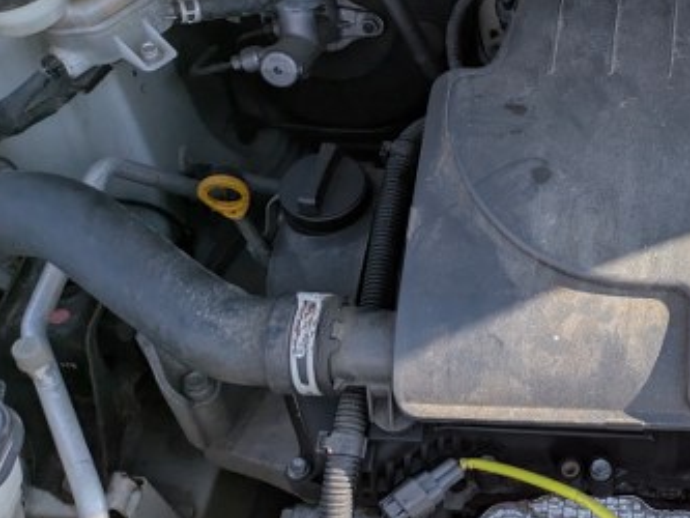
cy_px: 284
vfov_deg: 24.4
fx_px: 1196
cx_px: 755
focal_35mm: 60
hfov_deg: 29.1
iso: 47
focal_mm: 5.43
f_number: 1.89
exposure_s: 1/2092
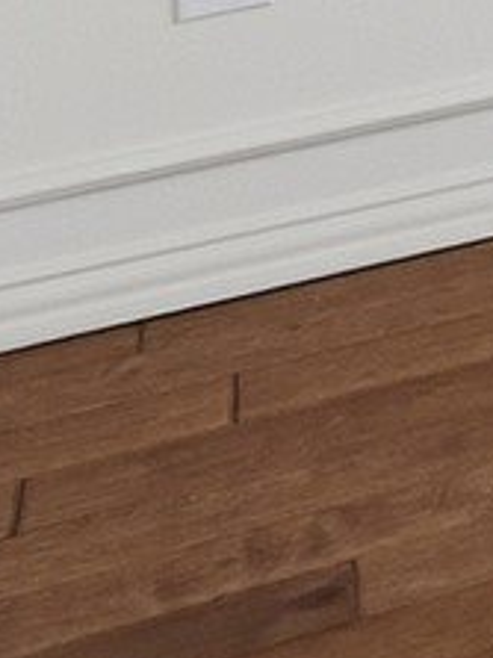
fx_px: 2490
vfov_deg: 11.3
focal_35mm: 131
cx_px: 2468
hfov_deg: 6.3
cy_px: -1132
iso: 1000
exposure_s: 1/8000
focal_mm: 14
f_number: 7.1
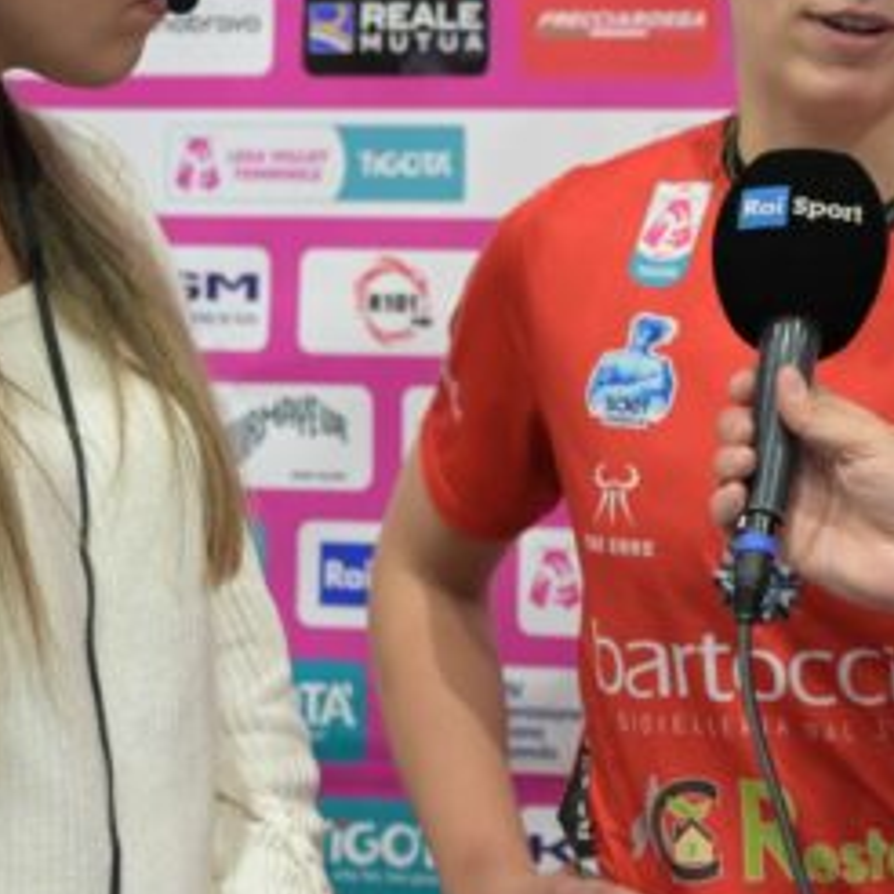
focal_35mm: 144
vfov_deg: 12.0
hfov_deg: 12.0
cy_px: 91
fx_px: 4208
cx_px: 949
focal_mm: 60
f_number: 3.5
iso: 2800
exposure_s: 1/500
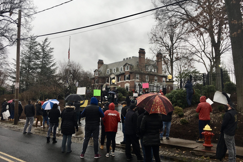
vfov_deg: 42.3
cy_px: 80
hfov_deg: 60.3
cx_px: 123
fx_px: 209
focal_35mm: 31
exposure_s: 1/322
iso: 25
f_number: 2.2
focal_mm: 4.15
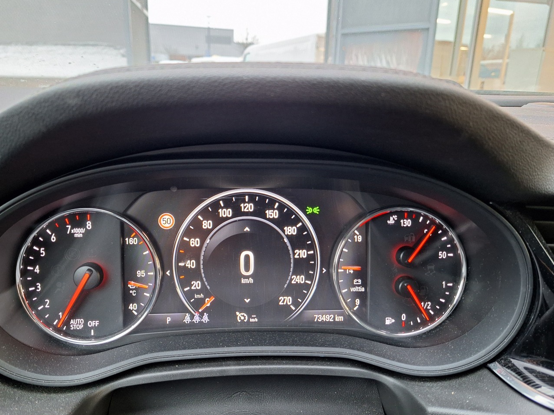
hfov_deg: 67.2
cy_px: 224
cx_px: 257
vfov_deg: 53.0
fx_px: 416
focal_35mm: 26
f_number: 1.8
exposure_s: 1/20
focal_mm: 5.54
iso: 400
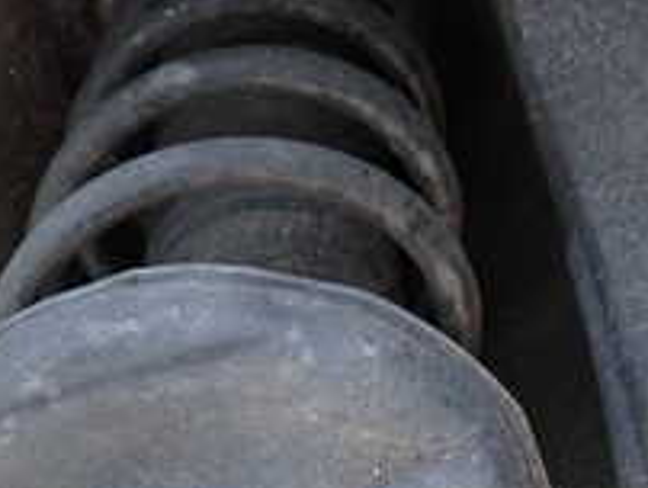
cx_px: 176
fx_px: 1668
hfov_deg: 21.8
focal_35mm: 89
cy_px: 668
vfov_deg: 15.7
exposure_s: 1/30
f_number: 2.3
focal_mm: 5.4
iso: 400
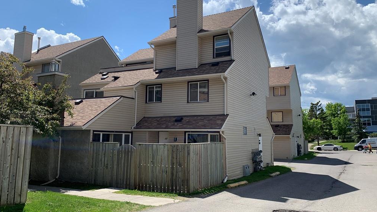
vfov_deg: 40.2
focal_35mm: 29
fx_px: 290
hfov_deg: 66.0
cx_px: 185
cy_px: 96
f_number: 1.8
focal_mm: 4.25
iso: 25
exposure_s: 1/2611
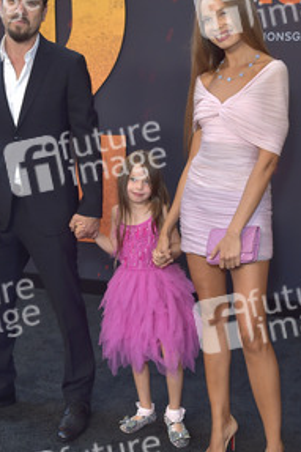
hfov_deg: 25.5
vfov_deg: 37.5
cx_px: 132
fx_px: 665
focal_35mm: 53
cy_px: 238
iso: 640
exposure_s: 1/250
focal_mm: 38
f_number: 6.3
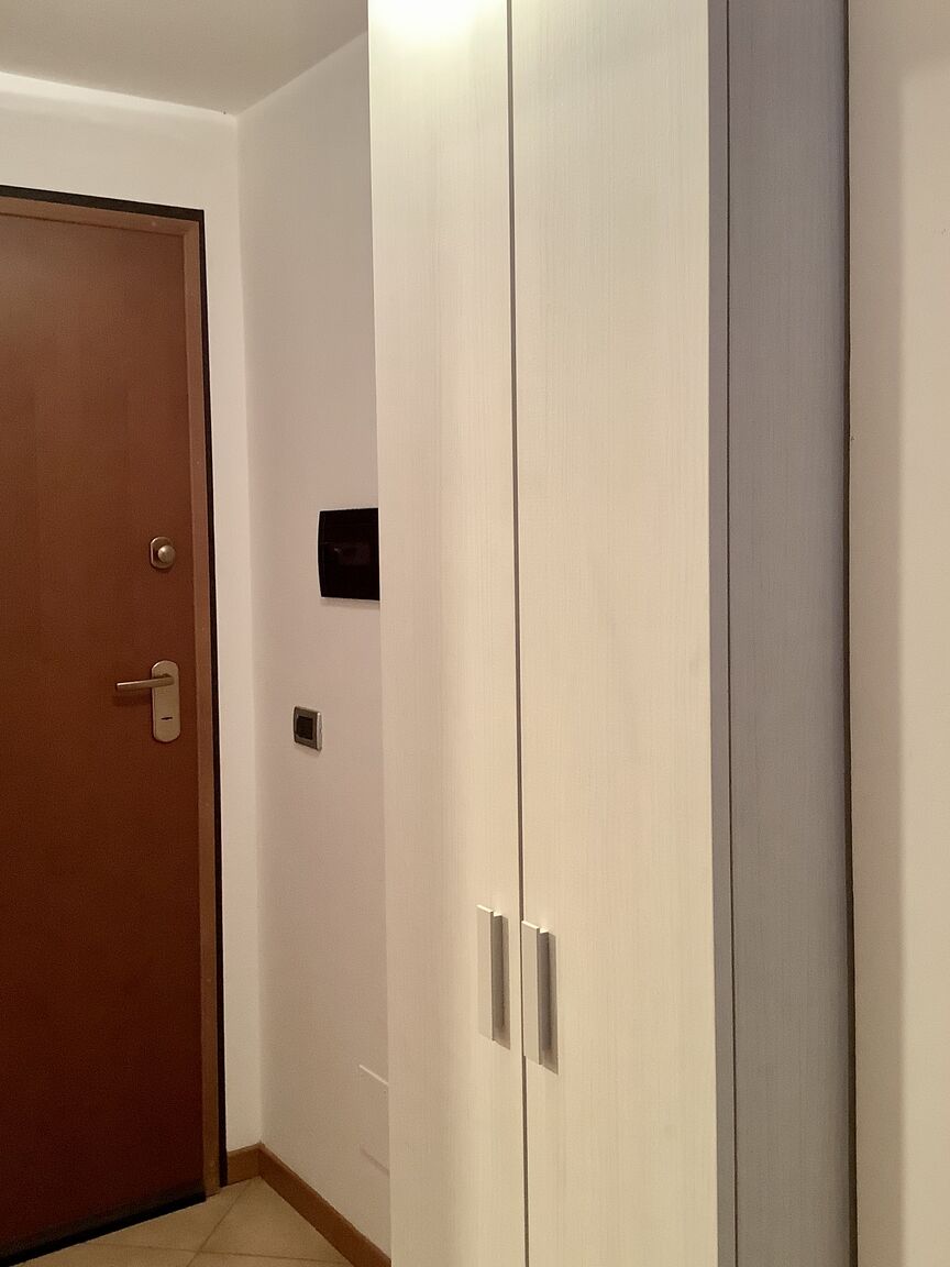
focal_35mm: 31
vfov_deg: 58.4
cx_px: 475
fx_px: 1134
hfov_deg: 45.4
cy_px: 634
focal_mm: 3.3
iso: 250
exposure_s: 1/50
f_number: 2.4
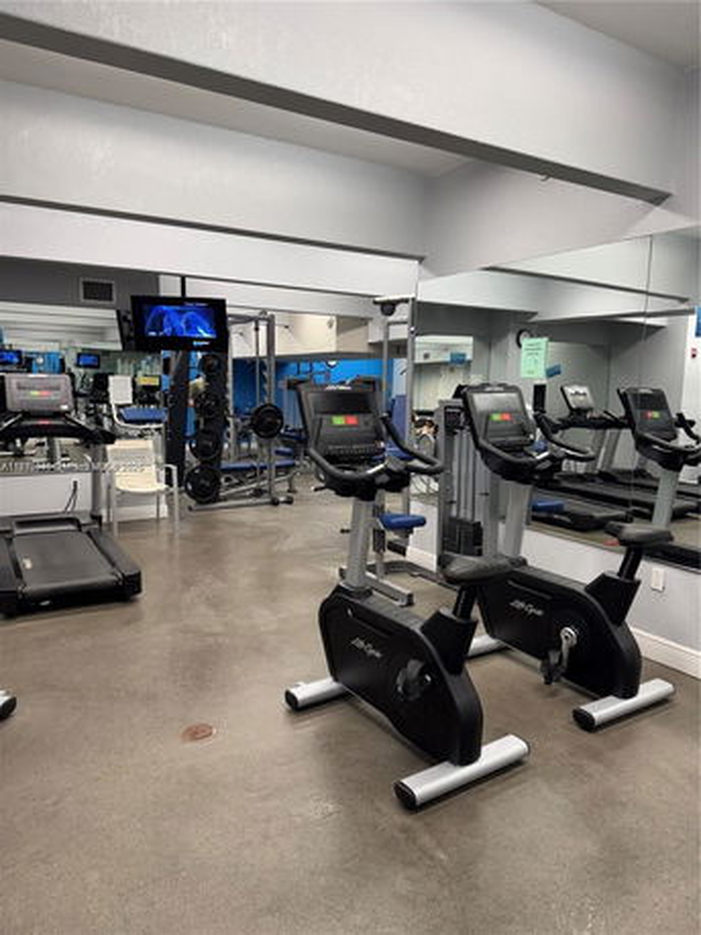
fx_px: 648
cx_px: 350
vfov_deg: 71.6
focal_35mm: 24
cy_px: 468
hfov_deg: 56.8
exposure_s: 1/120
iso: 200
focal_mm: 6.76
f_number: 1.78
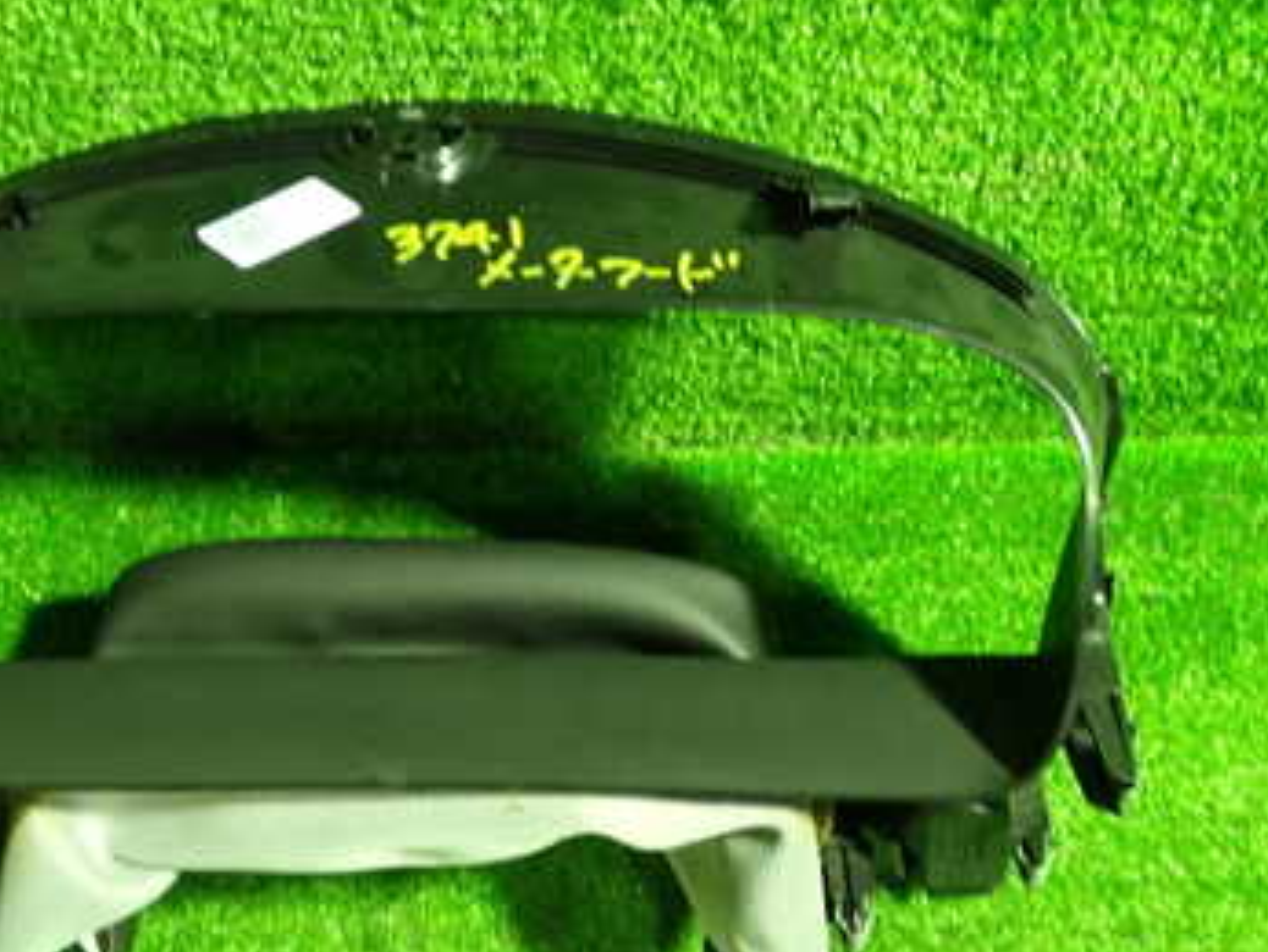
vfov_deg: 28.1
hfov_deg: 36.5
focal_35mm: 52
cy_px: 498
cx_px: 451
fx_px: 1906
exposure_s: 1/30
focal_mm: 5.4
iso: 800
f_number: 2.3
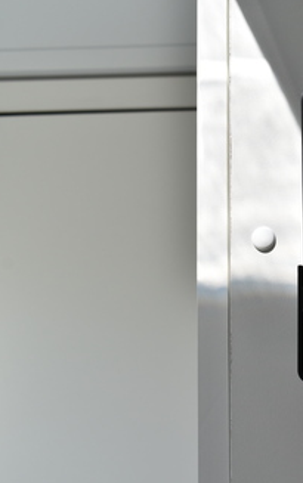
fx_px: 738
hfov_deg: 21.5
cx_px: 365
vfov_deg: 36.2
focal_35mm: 56
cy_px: 239
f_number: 9
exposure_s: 1/320
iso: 200
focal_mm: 24
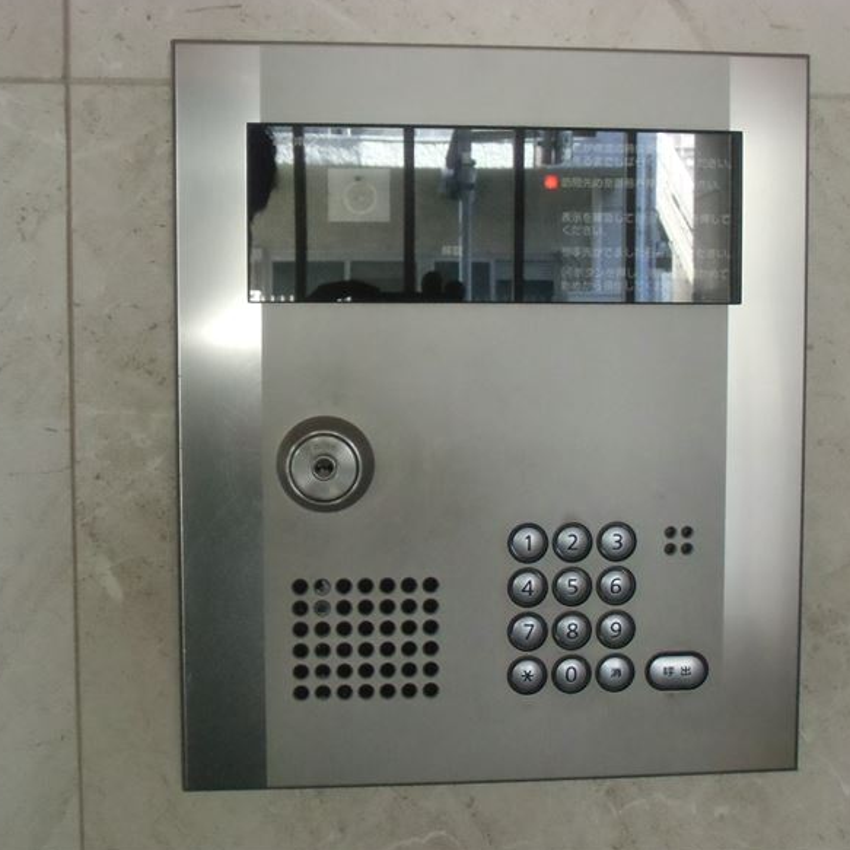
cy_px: 420
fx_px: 1111
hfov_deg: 41.7
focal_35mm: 40
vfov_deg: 41.9
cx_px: 493
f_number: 3.7
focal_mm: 5.93
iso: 800
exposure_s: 1/40
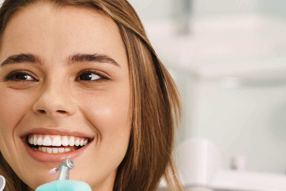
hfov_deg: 13.5
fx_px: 1192
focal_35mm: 150
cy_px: 160
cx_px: 14
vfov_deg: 9.1
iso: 640
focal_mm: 70
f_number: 4
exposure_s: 1/160
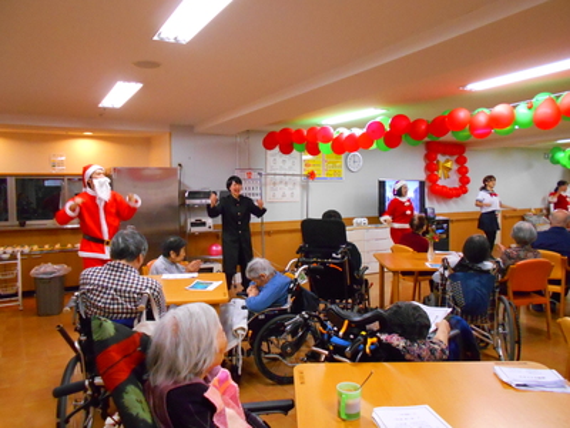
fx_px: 428
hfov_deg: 67.3
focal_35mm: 26
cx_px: 285
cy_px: 214
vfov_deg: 53.1
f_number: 3.2
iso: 800
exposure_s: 1/80
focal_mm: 4.6
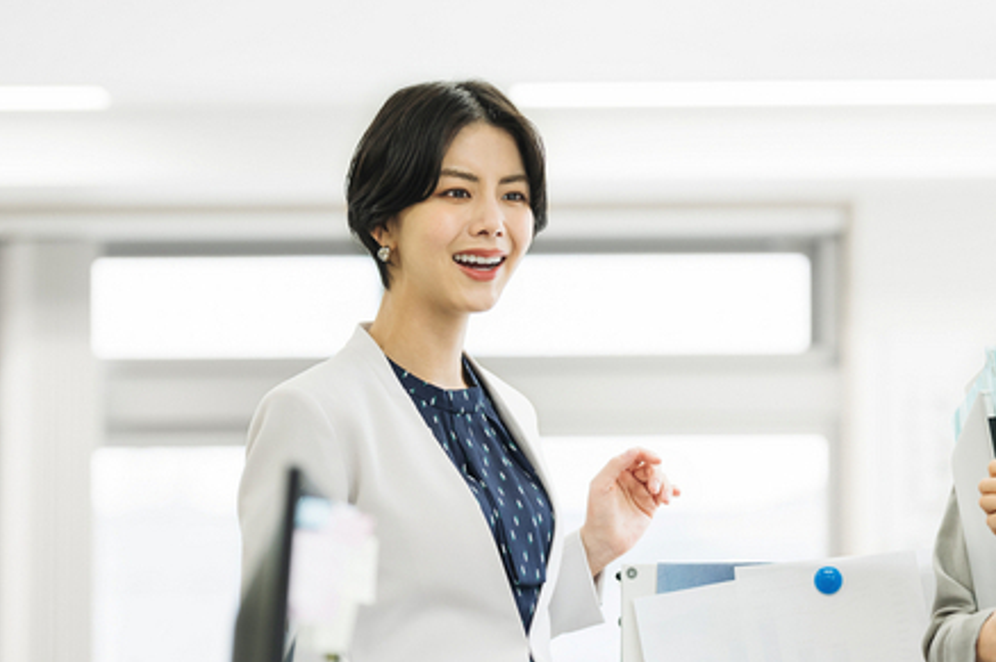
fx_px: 5306
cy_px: 533
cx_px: 841
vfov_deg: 7.1
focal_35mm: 192
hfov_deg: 10.7
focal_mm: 105
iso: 250
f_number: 2.2
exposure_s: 1/200
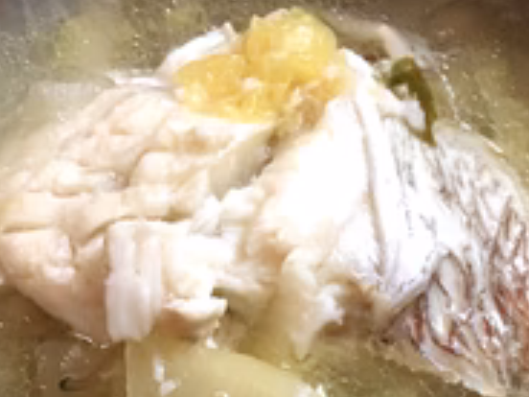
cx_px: 276
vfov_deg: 23.2
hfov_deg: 30.7
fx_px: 963
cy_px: 256
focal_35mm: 63
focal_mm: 4.15
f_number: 2.2
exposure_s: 1/30
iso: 160
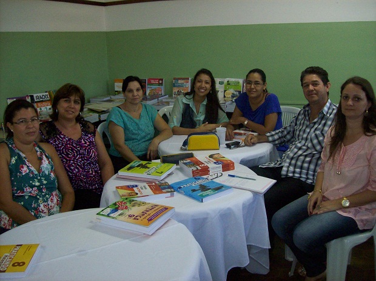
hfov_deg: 51.4
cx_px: 188
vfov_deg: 39.6
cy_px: 140
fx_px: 391
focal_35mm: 36
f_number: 2.7
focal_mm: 6
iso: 200
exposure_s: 1/64
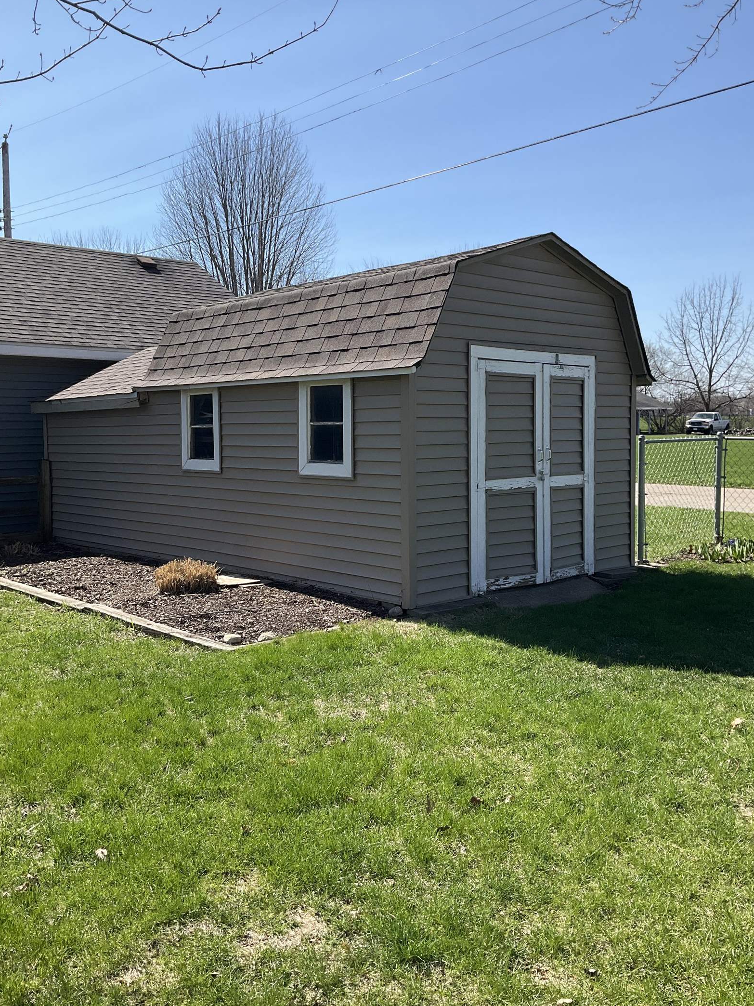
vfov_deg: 56.8
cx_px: 353
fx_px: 929
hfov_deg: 44.1
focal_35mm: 32
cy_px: 491
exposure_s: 1/1626
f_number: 1.8
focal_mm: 3
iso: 25
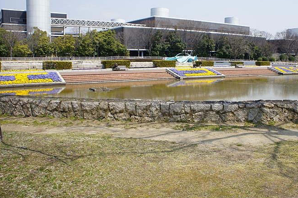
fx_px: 273
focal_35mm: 33
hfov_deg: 56.8
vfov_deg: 39.8
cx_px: 180
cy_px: 85
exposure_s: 1/250
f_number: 11
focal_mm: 18
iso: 320
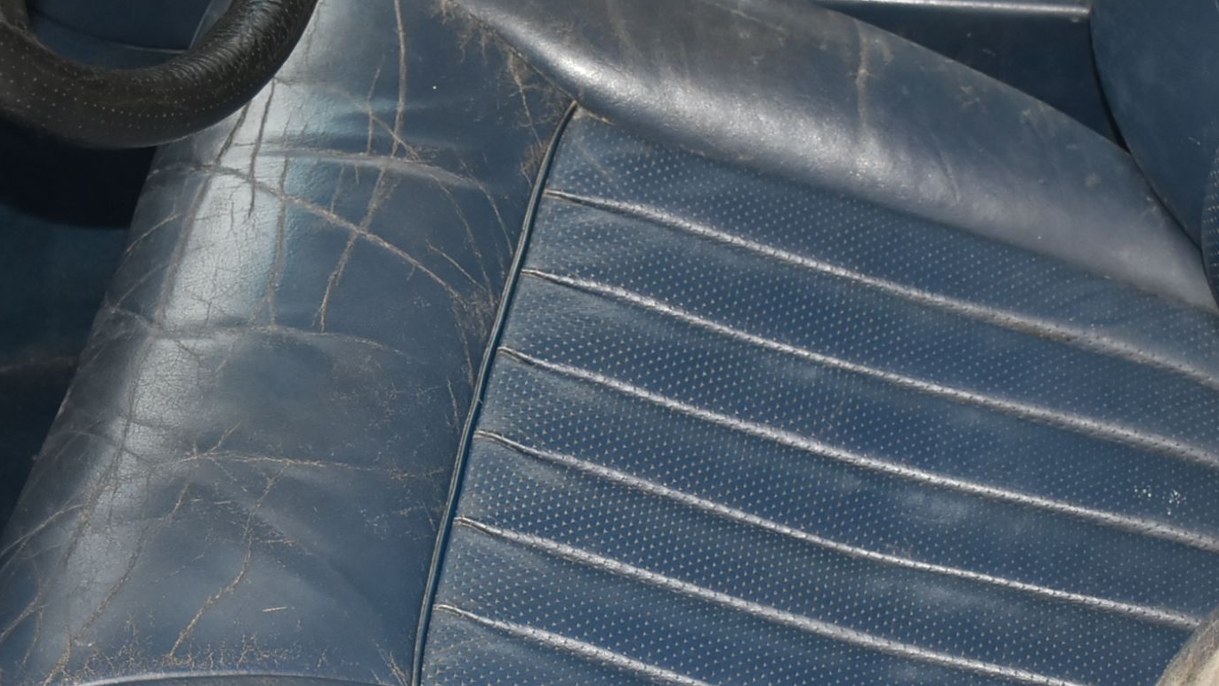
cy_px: 172
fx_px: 3330
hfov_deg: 20.7
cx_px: 496
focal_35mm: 103
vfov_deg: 11.7
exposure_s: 1/60
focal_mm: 30
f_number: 4
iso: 800
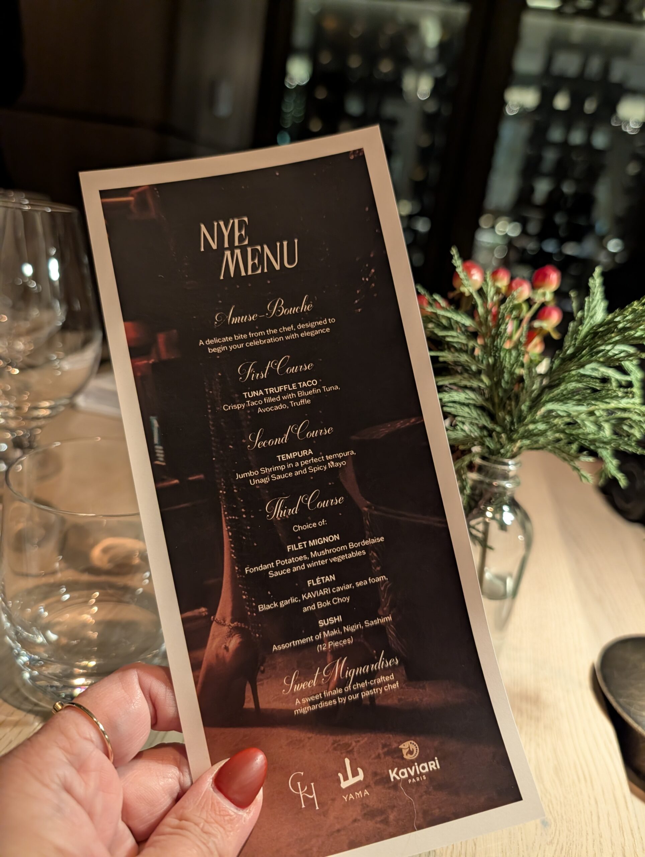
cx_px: 322
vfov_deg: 71.5
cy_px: 428
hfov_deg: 56.9
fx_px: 595
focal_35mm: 24
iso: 1075
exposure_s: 1/87.6
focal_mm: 6.9
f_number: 1.68
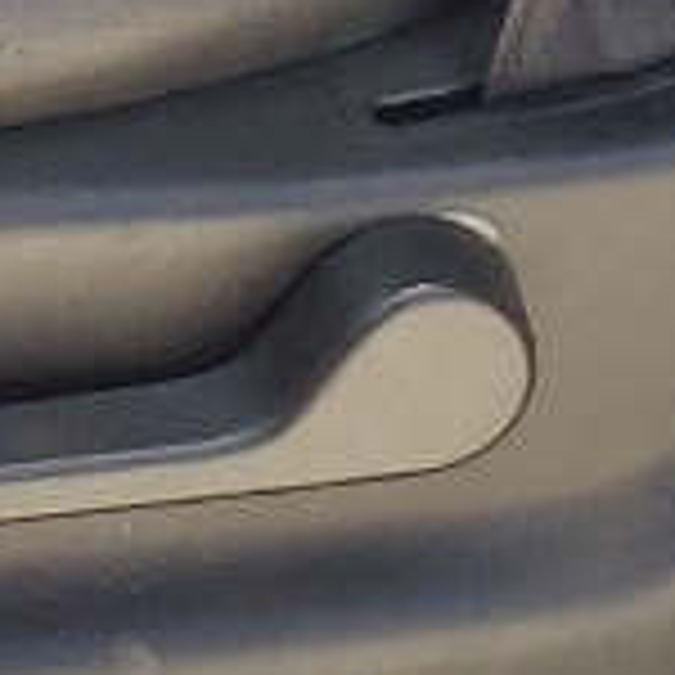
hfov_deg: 6.9
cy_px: -1962
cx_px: -770
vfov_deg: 6.1
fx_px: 5405
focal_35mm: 245
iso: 50
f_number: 1.5
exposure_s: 1/833
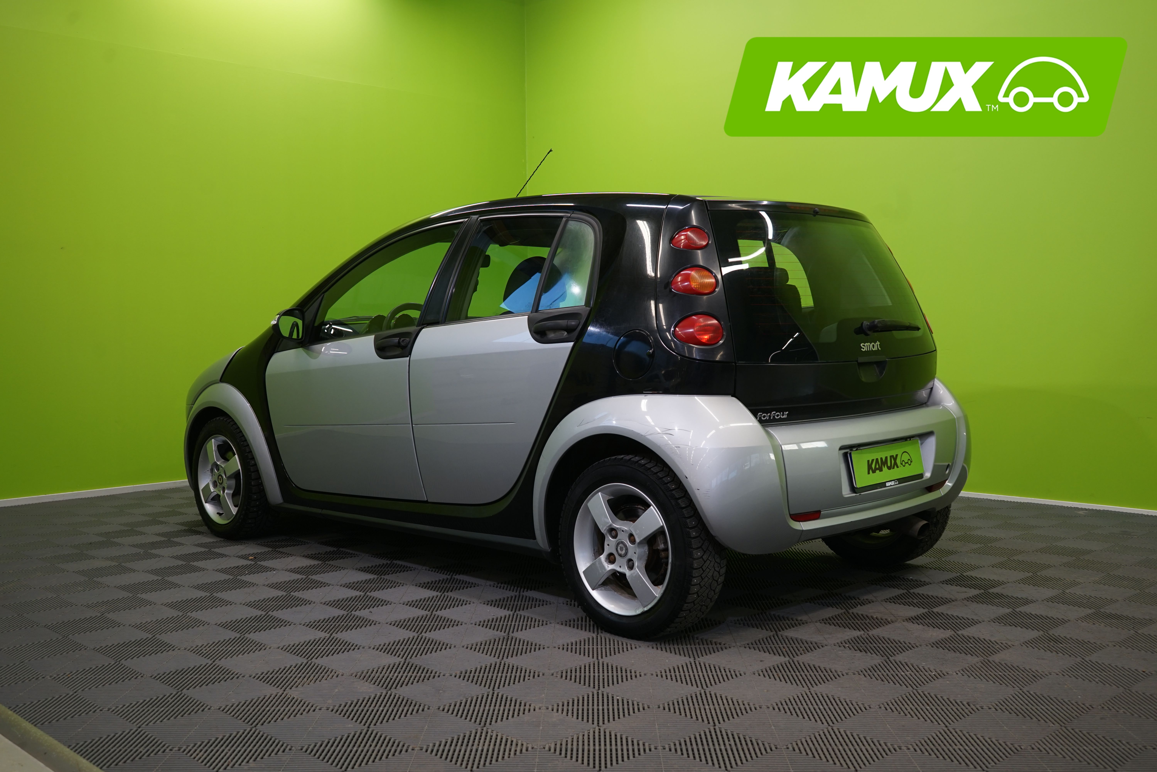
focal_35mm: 35
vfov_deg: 37.9
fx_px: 1125
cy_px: 386
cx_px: 578
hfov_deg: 54.4
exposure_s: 1/30
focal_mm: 35
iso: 400
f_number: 6.3
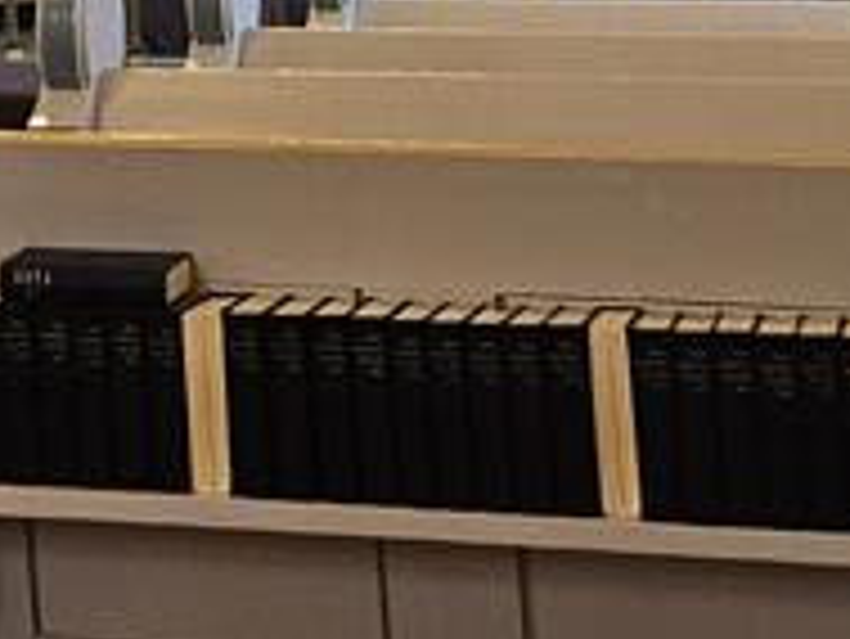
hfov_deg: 13.7
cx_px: -162
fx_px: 3440
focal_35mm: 140
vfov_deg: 9.8
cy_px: -688
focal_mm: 5.4
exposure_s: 1/100
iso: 320
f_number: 1.8
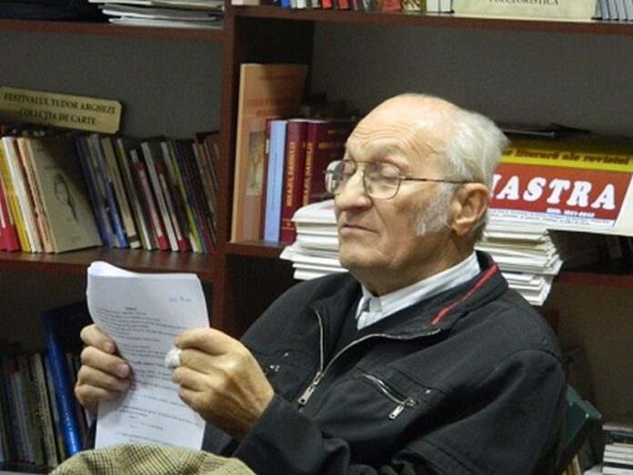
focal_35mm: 177
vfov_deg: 8.4
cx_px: 316
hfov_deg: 11.2
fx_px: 3237
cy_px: 238
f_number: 5.1
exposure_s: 1/8
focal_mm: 31.8
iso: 800
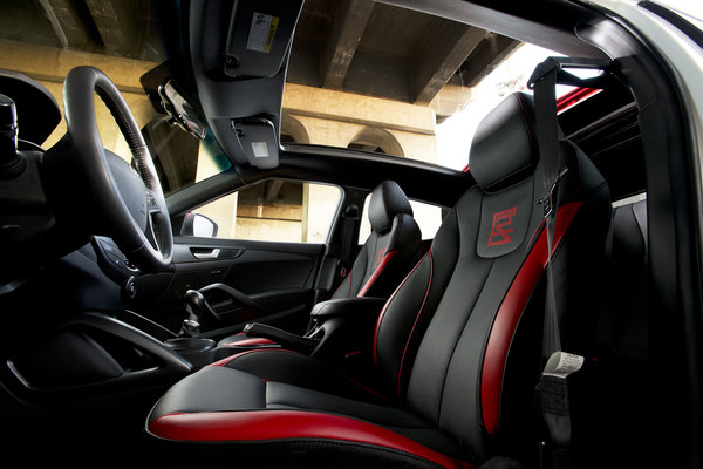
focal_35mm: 17
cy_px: 234
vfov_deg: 70.4
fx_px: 332
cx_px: 352
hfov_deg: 93.3
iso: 100
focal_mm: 17
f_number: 11
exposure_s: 1/4
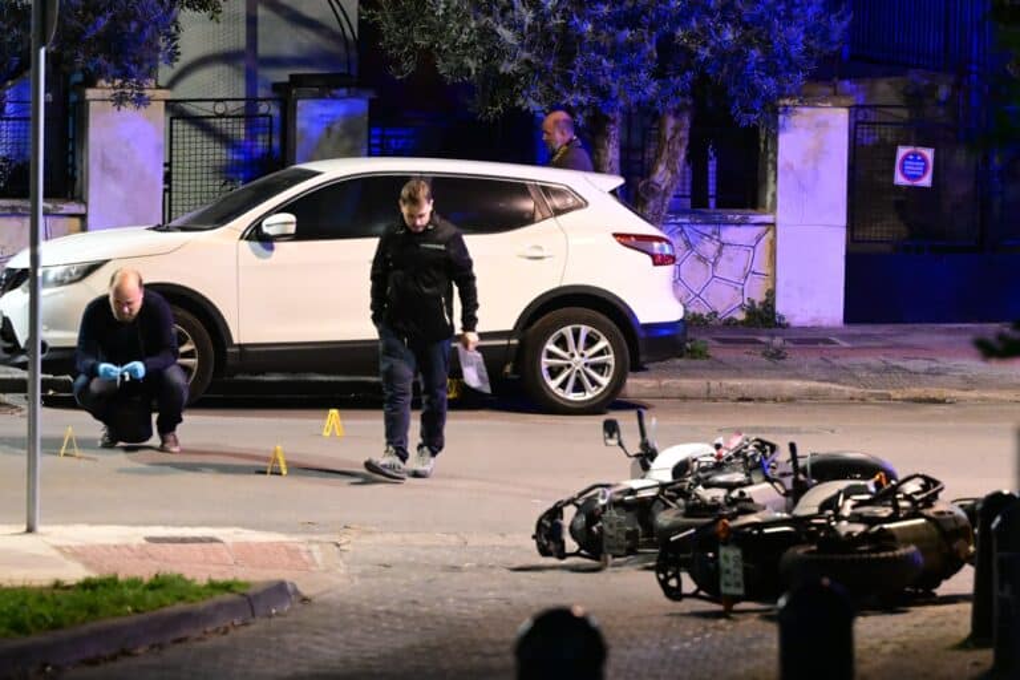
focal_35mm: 187
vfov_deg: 7.3
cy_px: 340
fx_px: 5298
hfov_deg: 11.0
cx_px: 510
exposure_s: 1/60
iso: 8000
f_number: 3.5
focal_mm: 125
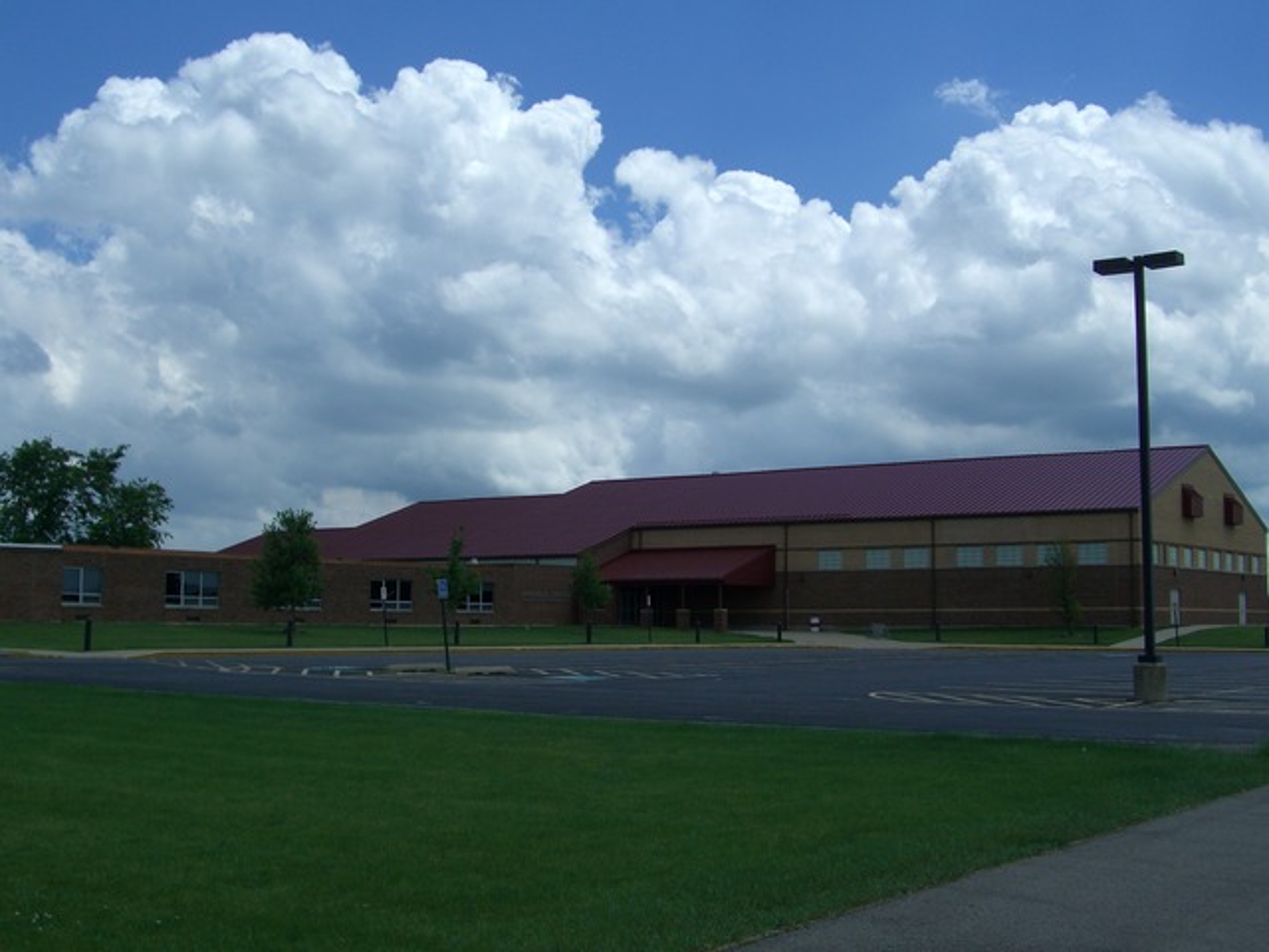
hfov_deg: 41.2
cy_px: 476
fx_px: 1686
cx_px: 634
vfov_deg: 31.5
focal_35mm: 46
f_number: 6.2
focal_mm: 9.6
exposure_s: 1/500
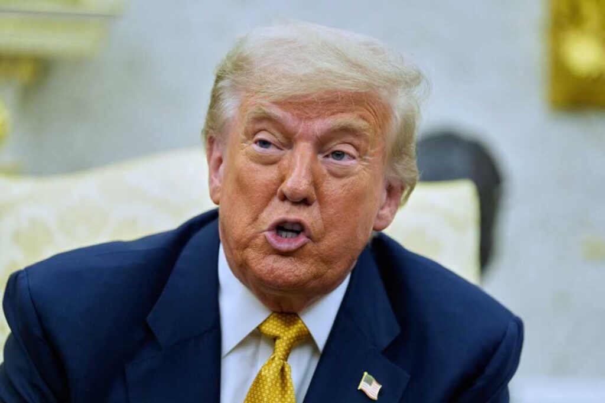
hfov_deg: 10.3
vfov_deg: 6.9
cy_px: 202
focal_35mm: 200
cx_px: 302
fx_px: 3360
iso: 2500
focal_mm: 200
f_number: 3.2
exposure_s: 1/500
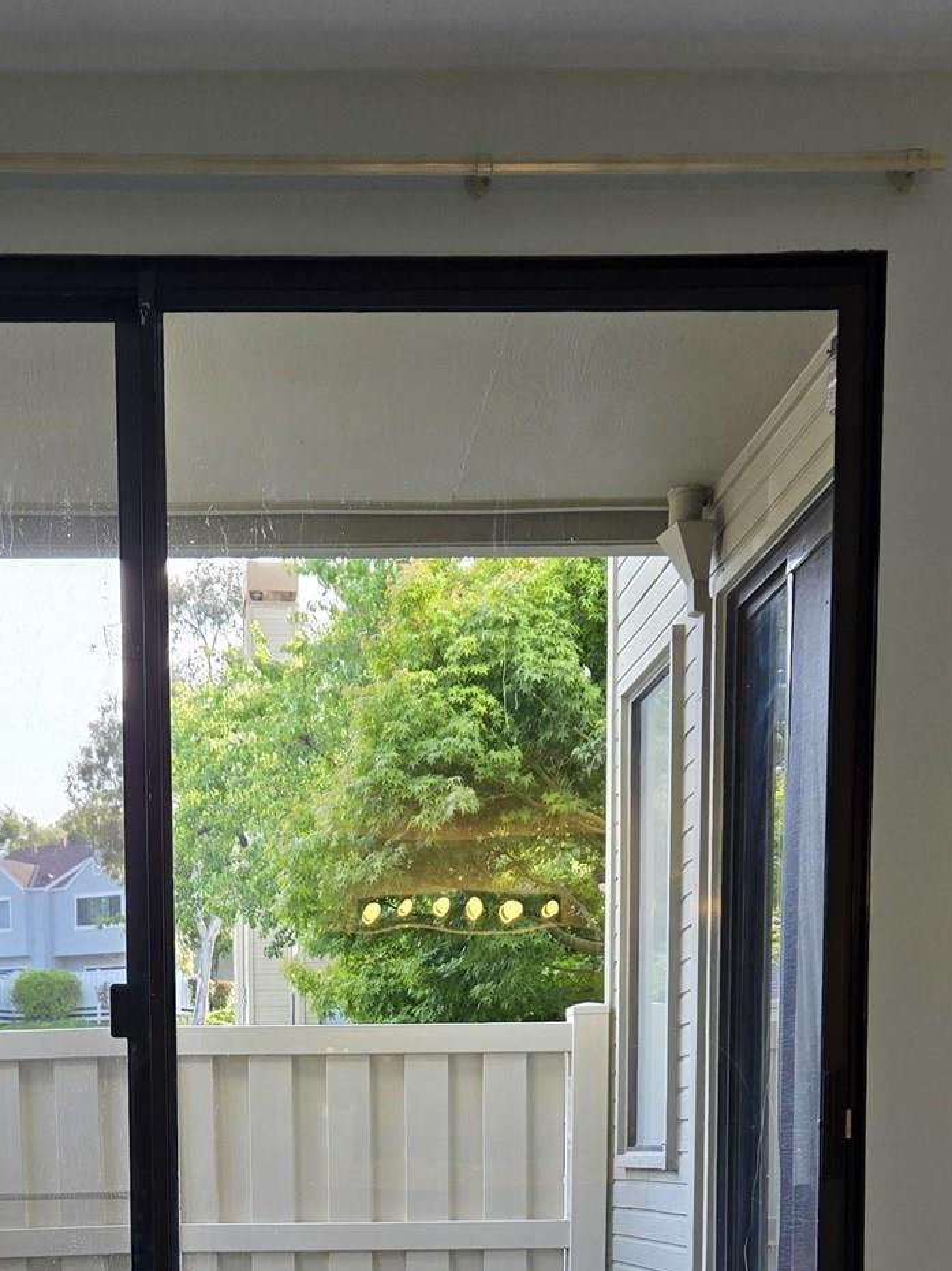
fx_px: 2091
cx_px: 229
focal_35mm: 57
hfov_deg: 25.3
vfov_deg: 30.5
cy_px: 1376
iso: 25
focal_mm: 5.4
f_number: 1.8
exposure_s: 1/122
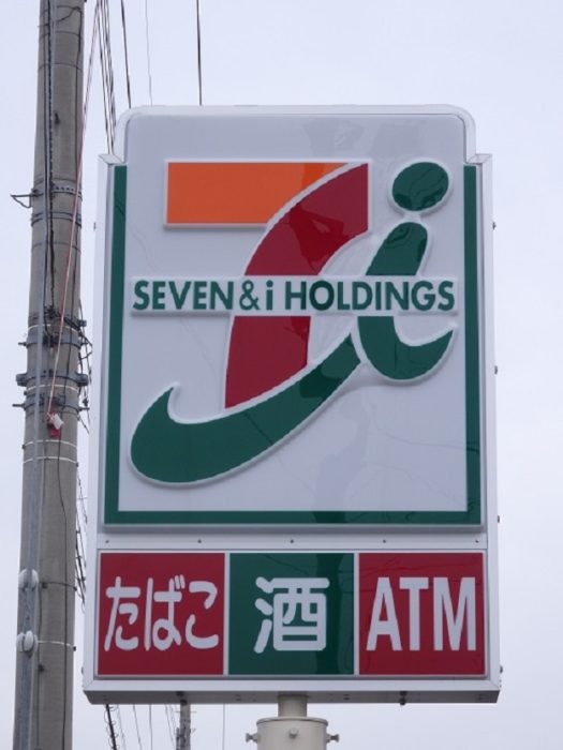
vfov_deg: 18.5
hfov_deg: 14.0
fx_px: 2299
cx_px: 282
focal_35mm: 106
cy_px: 375
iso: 125
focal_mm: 19
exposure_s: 1/500
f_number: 5
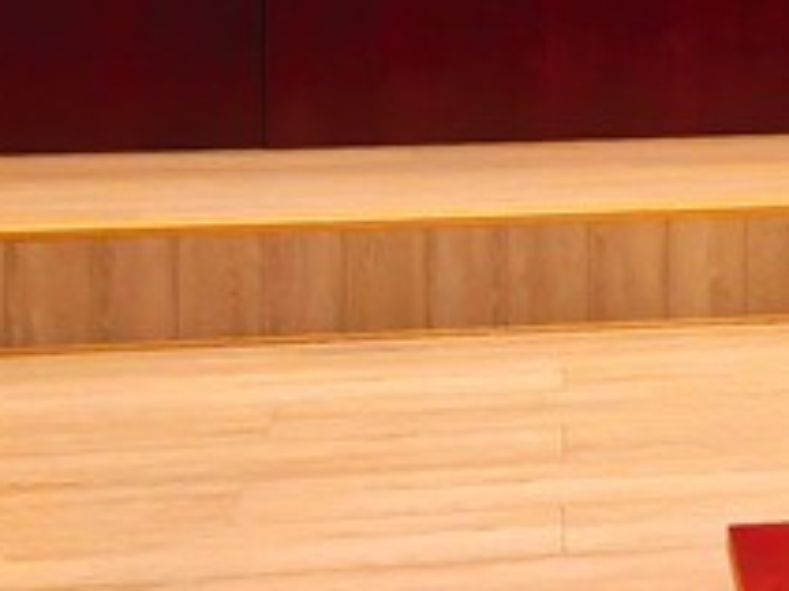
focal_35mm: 71
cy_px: -243
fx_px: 1617
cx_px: 778
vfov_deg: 18.7
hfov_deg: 26.1
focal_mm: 1.95
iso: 250
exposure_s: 1/60
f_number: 2.2
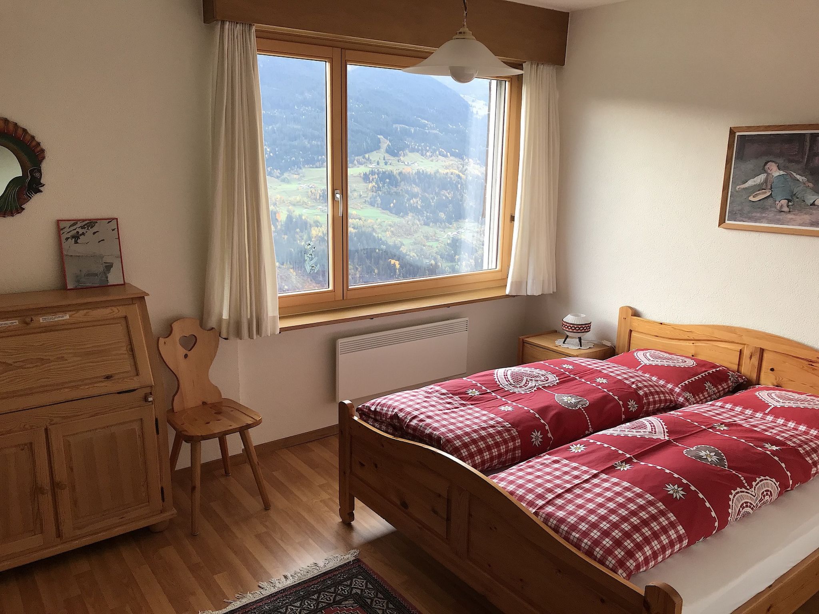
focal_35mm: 28
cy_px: 307
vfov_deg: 49.7
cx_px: 410
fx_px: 662
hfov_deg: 63.4
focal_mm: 3.99
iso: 32
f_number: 1.8
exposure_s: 1/100
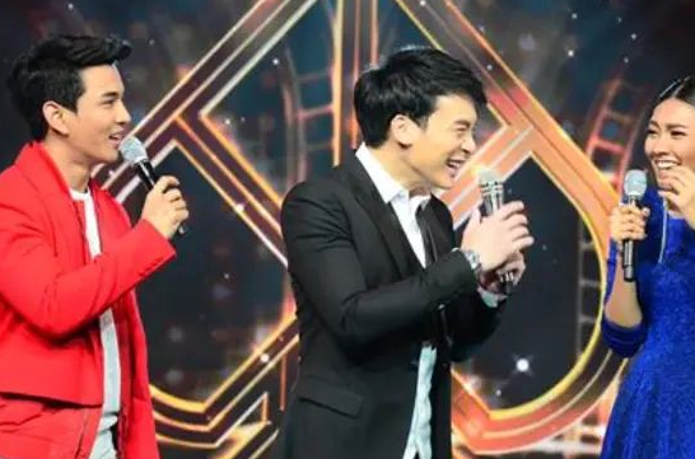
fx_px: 3095
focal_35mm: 161
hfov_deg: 12.8
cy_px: 295
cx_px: 387
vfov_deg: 8.5
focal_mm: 75
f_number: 5
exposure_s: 1/160
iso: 4000
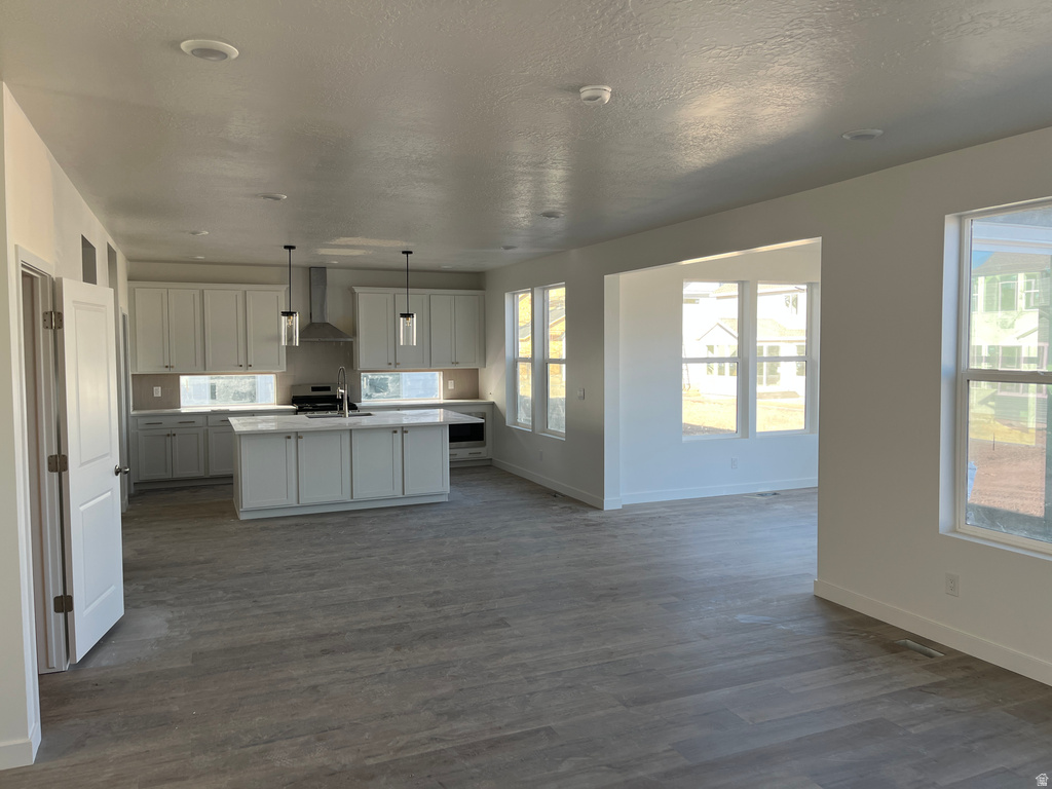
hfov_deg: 67.3
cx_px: 526
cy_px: 394
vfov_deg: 53.1
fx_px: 790
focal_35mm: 26
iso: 40
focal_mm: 5.1
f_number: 1.6
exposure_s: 1/175
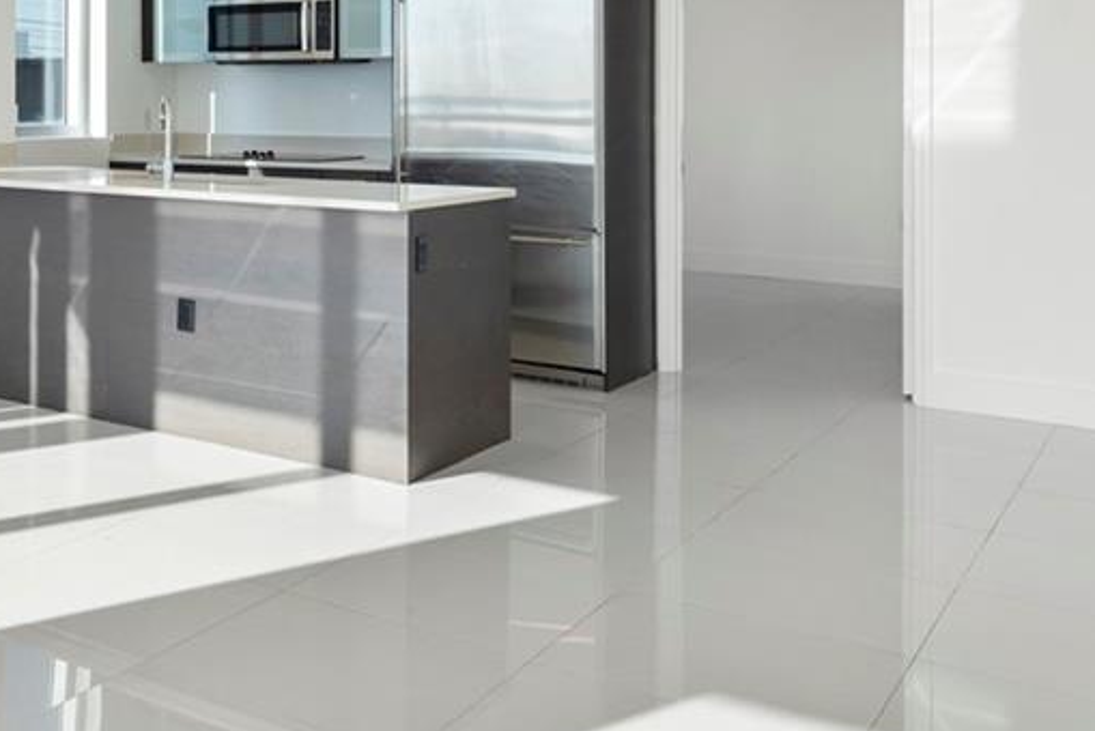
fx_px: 1339
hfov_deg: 38.8
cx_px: -28
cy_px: 42
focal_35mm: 44
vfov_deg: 29.0
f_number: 8
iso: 100
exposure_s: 1/125
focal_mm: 14
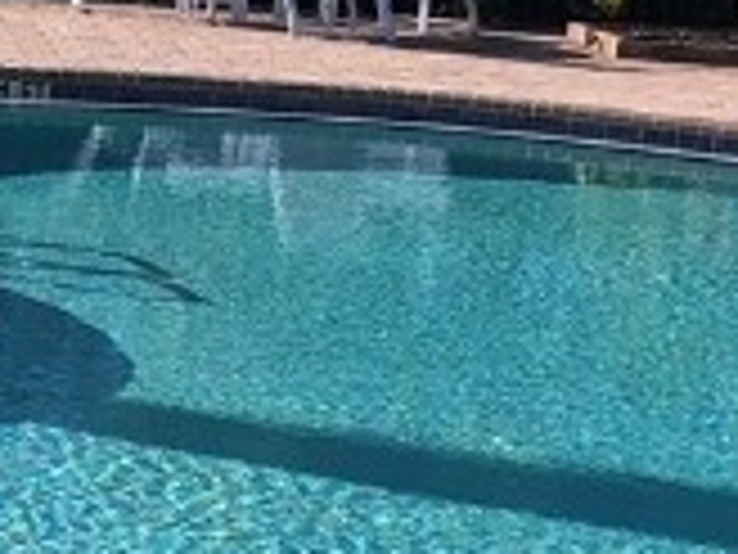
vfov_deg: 8.5
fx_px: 3731
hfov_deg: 10.4
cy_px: 63
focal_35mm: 175
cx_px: -711
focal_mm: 3.99
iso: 20
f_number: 1.8
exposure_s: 1/3003
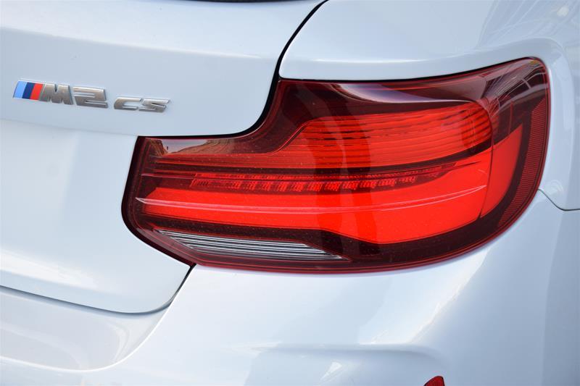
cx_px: 290
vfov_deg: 26.5
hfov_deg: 38.9
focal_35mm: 51
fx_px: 821
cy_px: 193
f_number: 5.6
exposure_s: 1/125
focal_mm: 34
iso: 280
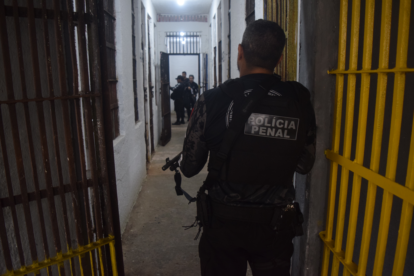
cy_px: 138
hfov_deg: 67.4
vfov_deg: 48.0
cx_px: 207
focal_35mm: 27
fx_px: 311
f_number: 3.5
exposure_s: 1/125
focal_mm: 18
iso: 1000
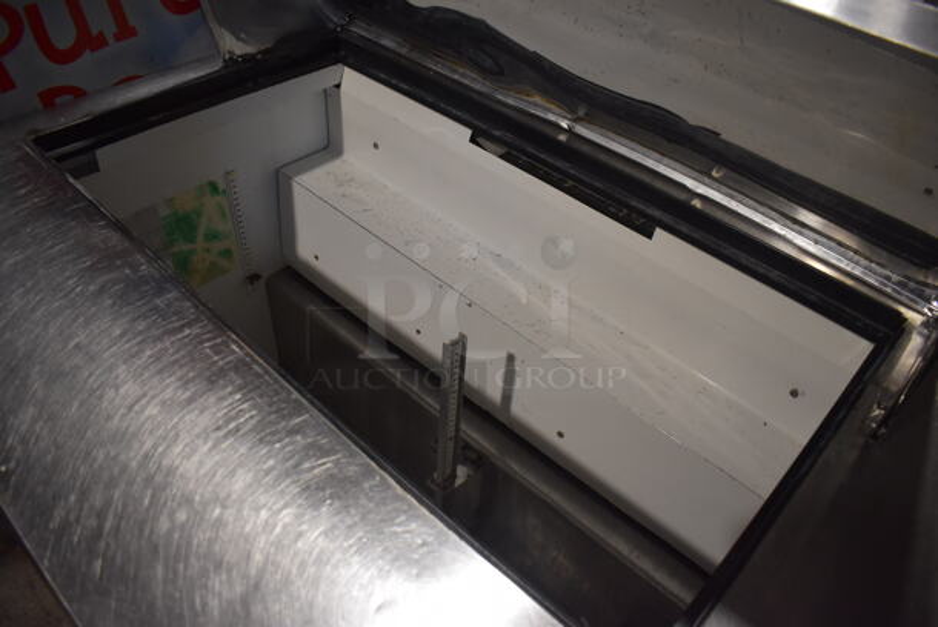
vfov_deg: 48.0
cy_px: 314
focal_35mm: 27
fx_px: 704
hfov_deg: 67.3
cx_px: 469
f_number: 3.5
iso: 1000
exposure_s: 1/125
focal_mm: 18
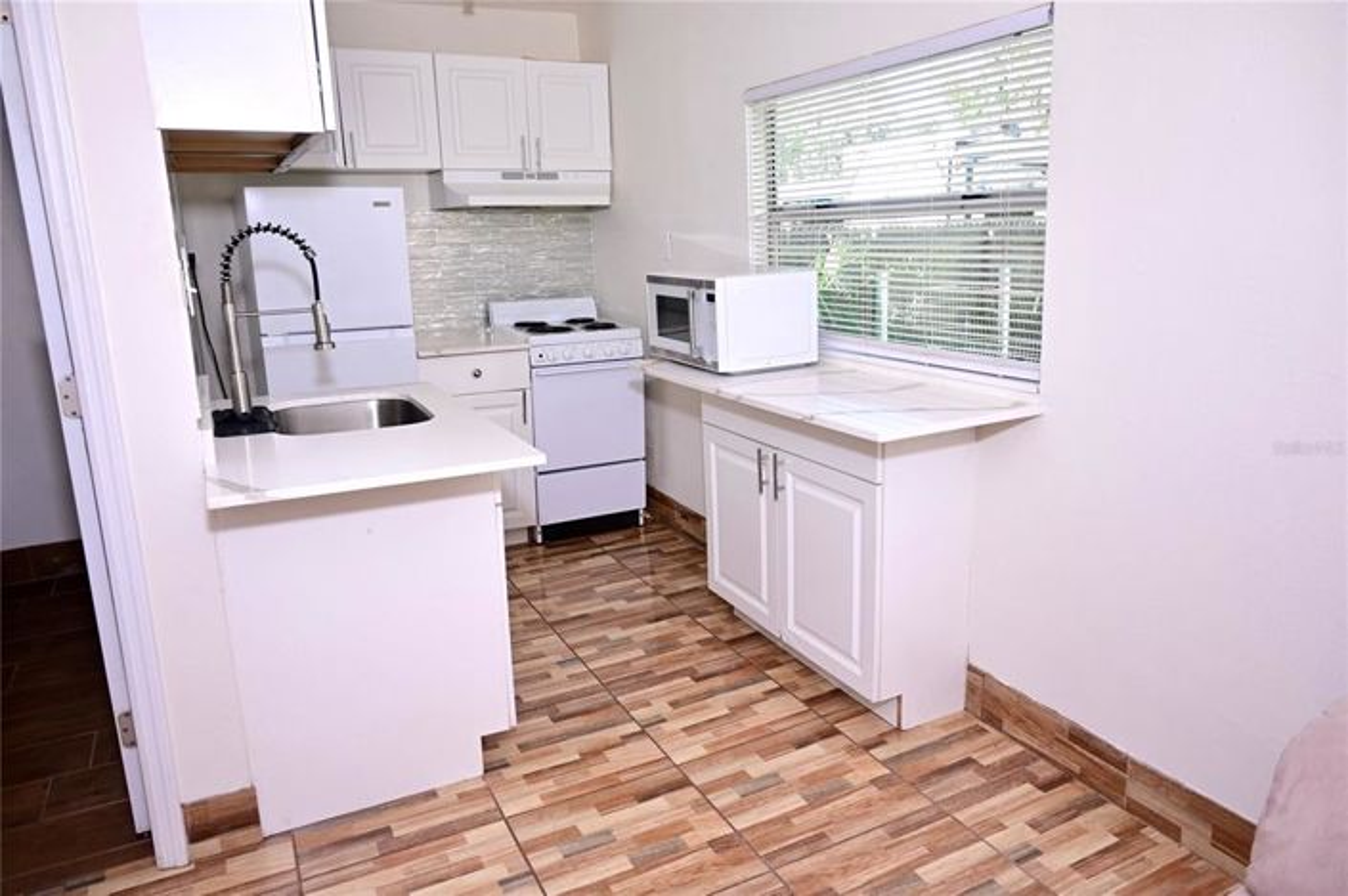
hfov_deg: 73.8
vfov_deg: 53.1
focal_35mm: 24
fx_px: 898
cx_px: 674
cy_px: 448
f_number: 4
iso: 79
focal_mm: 16
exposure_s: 1/60
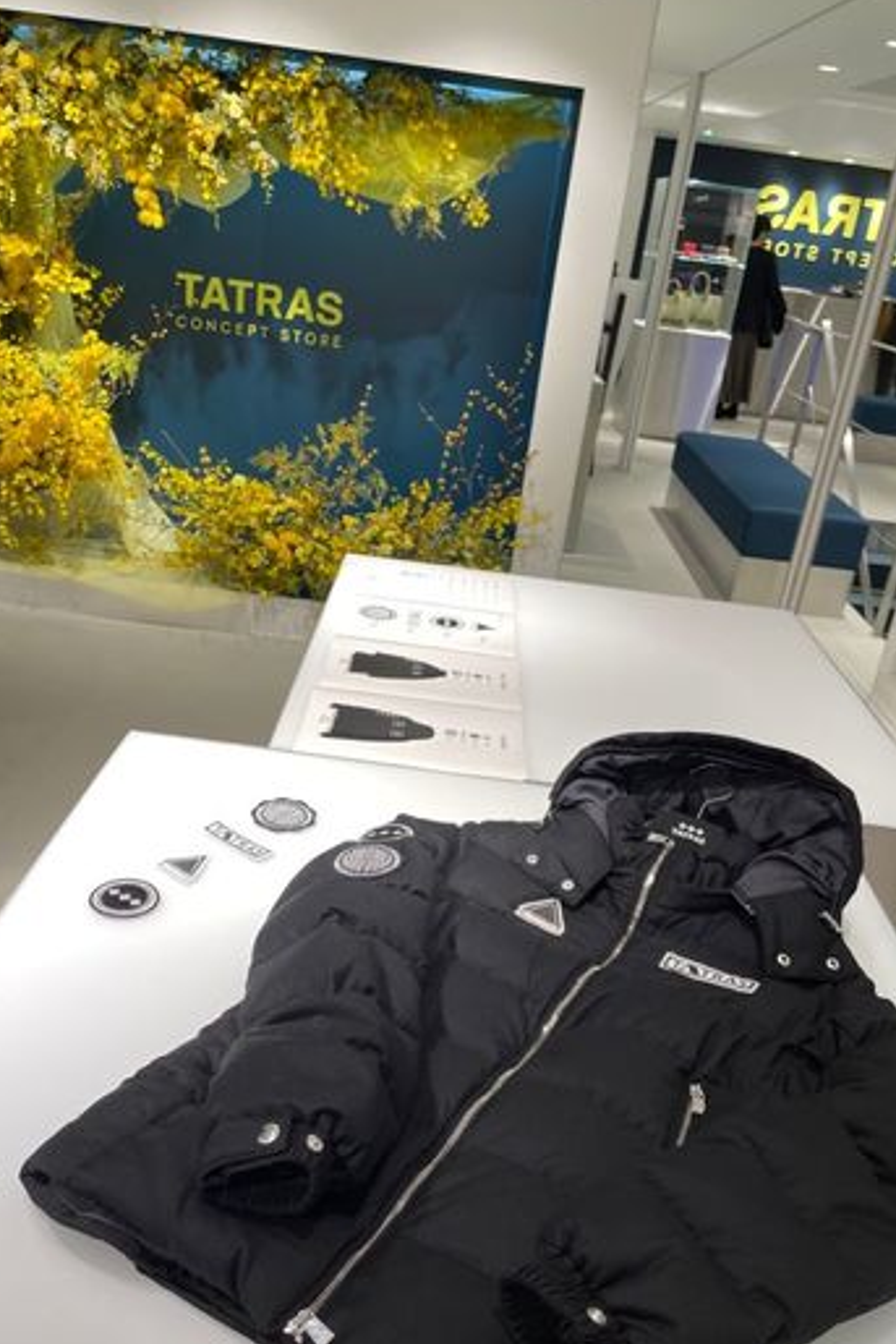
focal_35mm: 30
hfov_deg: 43.6
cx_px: 434
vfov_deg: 61.9
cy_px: 709
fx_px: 1119
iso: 100
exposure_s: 1/100
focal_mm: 4.2
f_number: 1.6
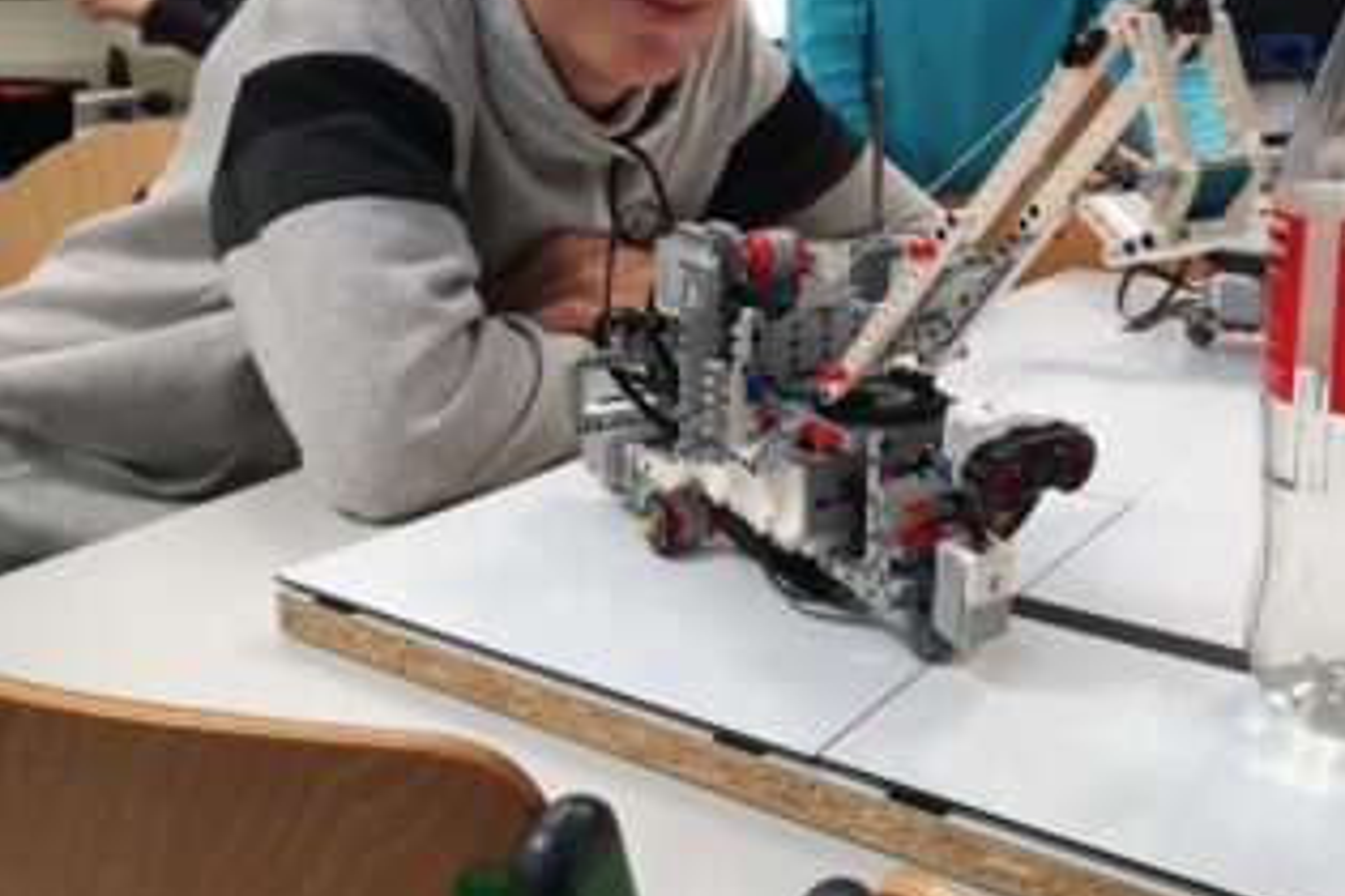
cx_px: 892
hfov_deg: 52.2
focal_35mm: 36
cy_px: 297
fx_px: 1345
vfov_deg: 36.5
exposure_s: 1/50
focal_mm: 4.3
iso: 200
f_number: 2.4
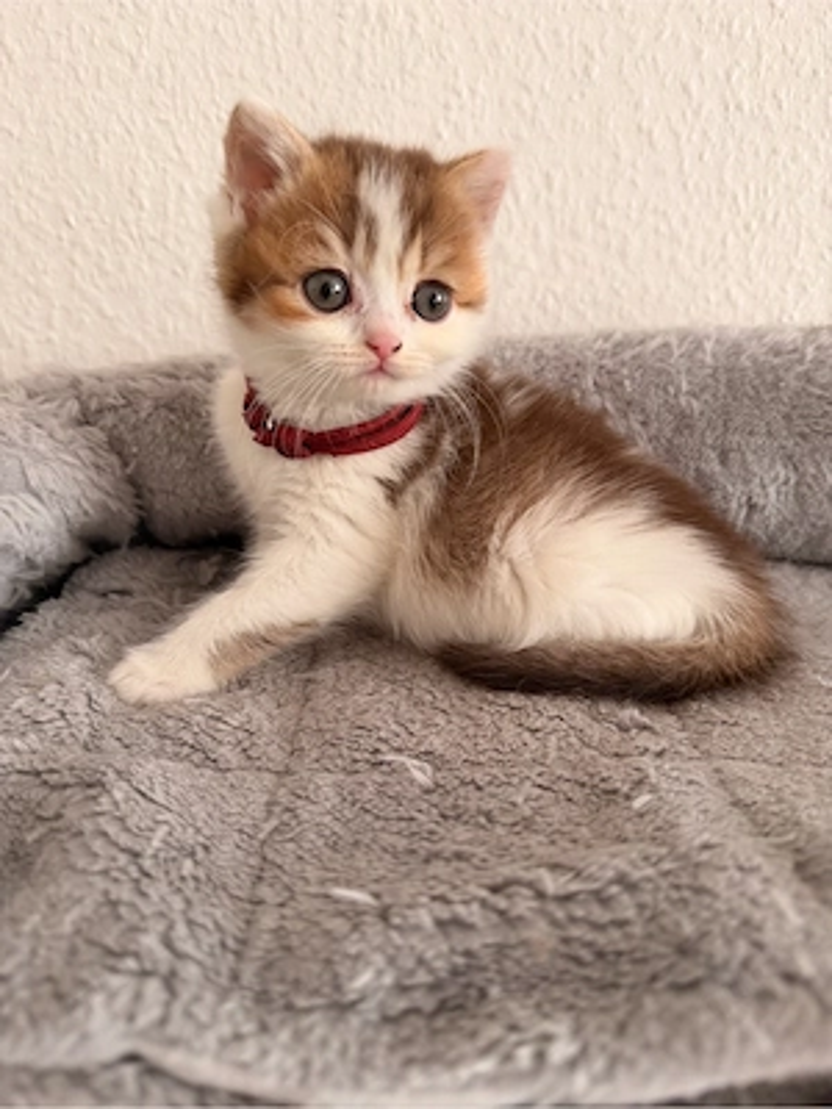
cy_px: 554
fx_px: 769
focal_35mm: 24
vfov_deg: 71.6
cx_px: 416
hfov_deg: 56.8
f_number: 1.78
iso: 200
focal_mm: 6.76
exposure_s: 1/101
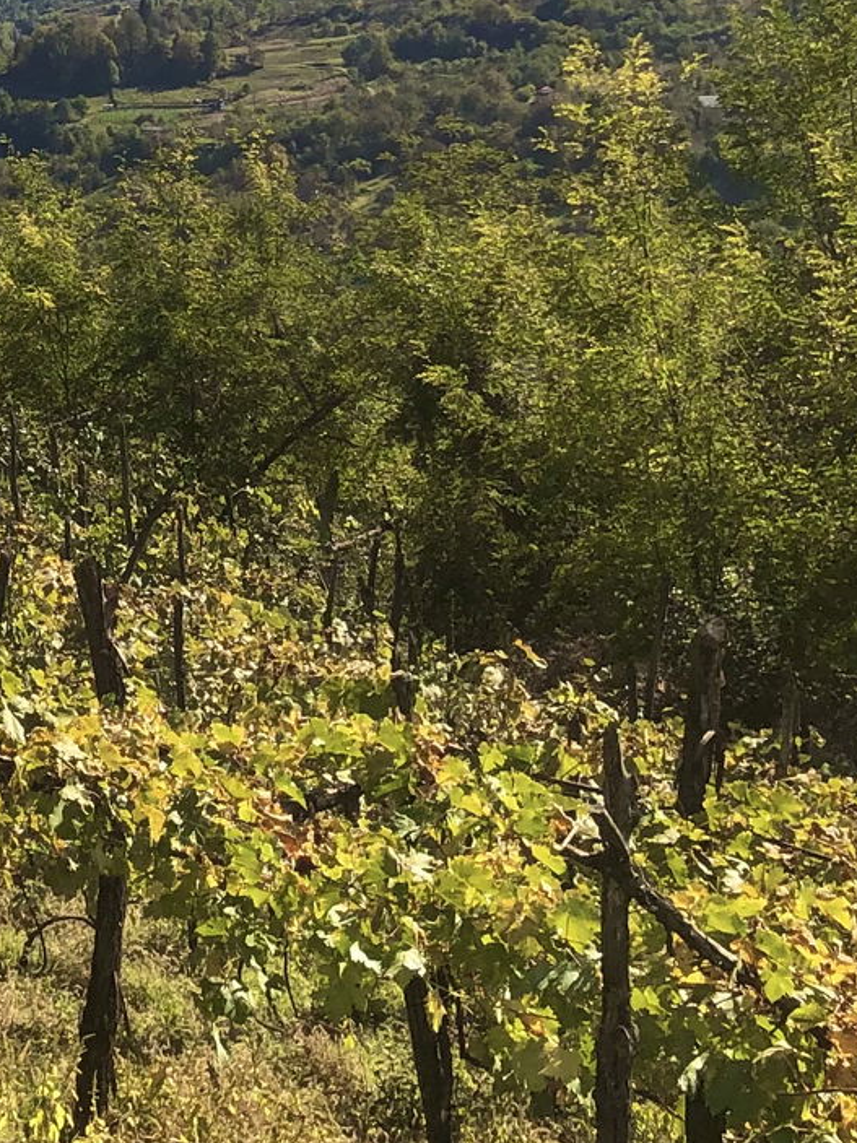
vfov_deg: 21.9
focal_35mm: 85
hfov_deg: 15.9
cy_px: -97
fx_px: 2807
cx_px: -424
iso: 20
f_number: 1.8
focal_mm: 4
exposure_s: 1/1845
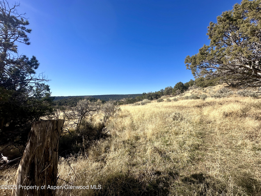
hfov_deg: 102.1
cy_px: 98
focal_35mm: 14
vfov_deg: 85.7
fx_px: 106
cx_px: 130
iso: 50
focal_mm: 2.22
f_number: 2.2
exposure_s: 1/2398
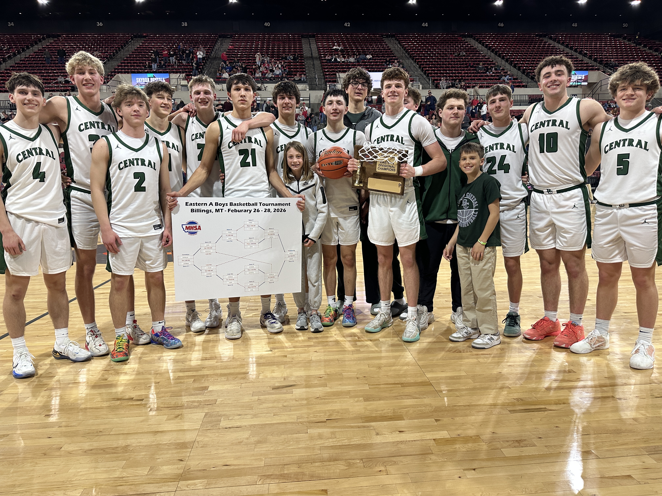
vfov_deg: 56.8
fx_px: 459
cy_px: 248
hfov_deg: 71.6
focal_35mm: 24
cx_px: 331
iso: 200
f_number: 1.78
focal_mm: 6.86
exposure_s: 1/120
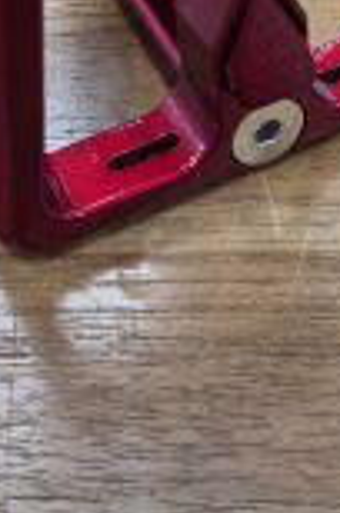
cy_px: -133
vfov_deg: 20.7
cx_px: 190
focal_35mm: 91
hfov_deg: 15.0
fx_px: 1295
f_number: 1.8
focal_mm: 5.4
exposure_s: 1/100
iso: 125
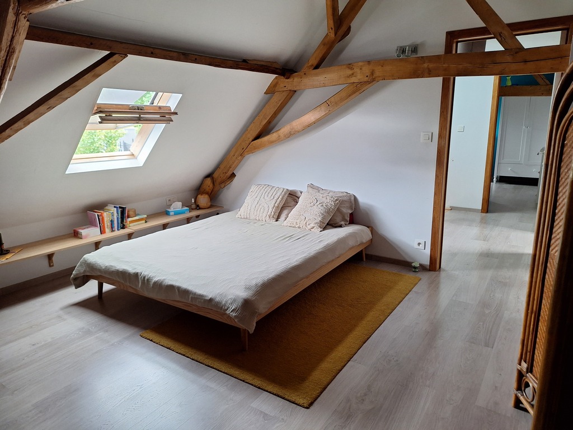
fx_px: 381
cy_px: 215
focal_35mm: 23
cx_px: 286
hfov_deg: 73.9
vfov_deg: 58.9
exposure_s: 1/50
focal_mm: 5.54
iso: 125
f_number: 1.8
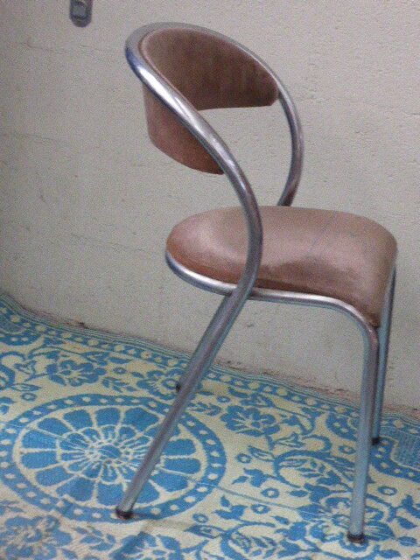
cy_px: 280
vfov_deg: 24.7
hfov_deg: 18.7
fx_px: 1278
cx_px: 210
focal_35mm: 79
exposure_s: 1/50
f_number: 5
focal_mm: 13.3
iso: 1600
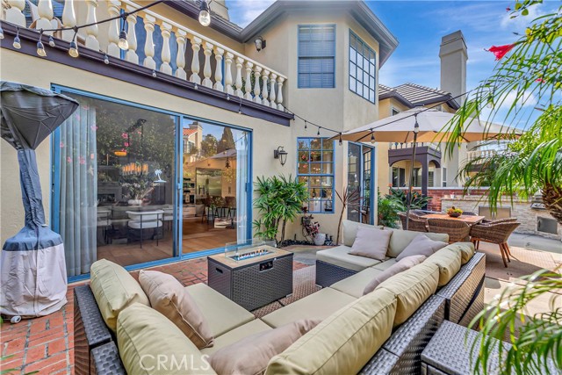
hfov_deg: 100.4
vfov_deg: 77.4
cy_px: 188
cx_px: 281
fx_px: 234
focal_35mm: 15
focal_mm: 10
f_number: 4
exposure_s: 1/320
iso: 125
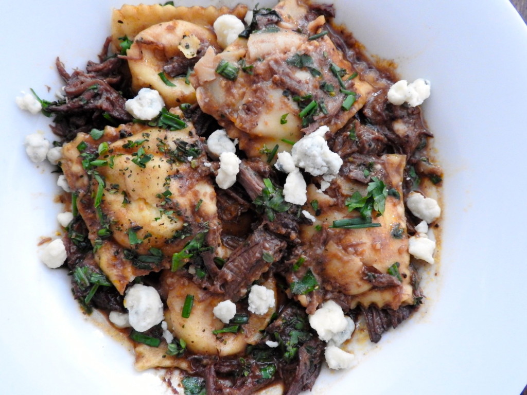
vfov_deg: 49.7
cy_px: 198
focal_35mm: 28
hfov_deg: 63.4
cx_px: 264
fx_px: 426
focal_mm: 5
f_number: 3.5
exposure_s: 1/6
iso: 800
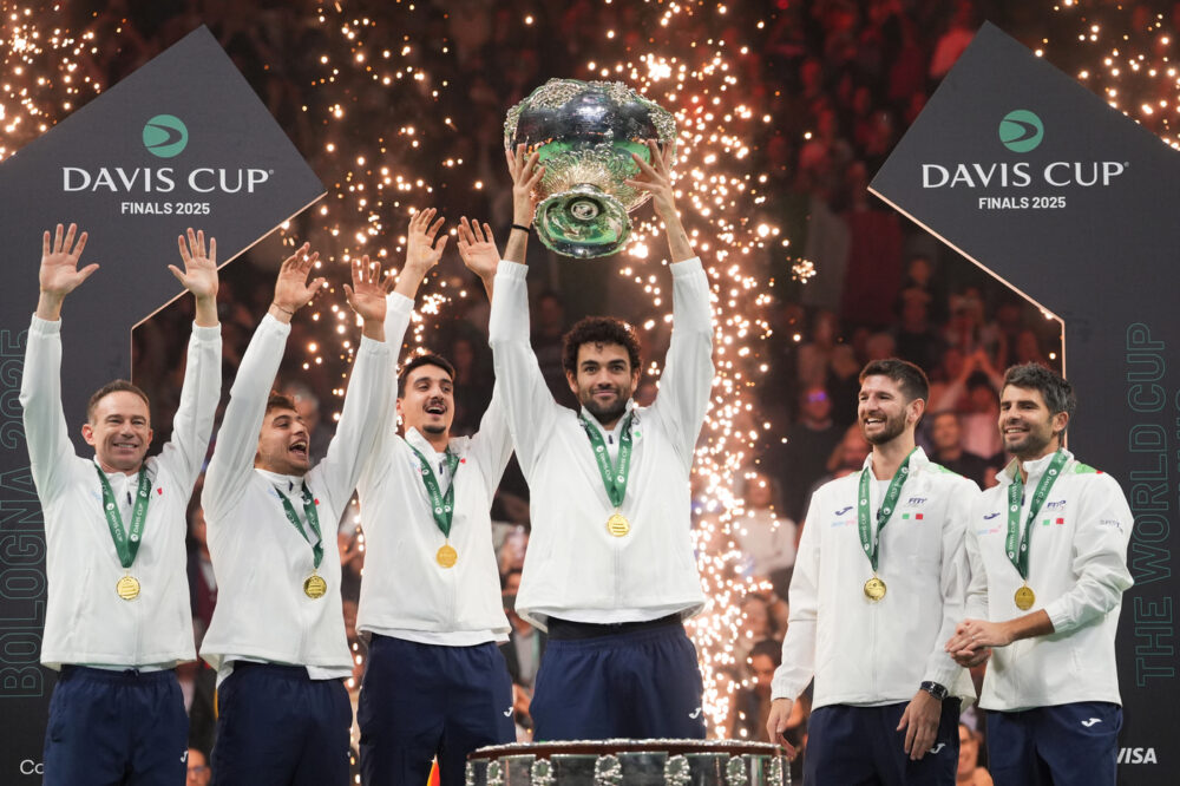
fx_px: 4423
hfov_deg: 15.2
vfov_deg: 10.2
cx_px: 590
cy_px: 393
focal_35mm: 135
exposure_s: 1/1250
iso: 2500
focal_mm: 135
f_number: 3.2
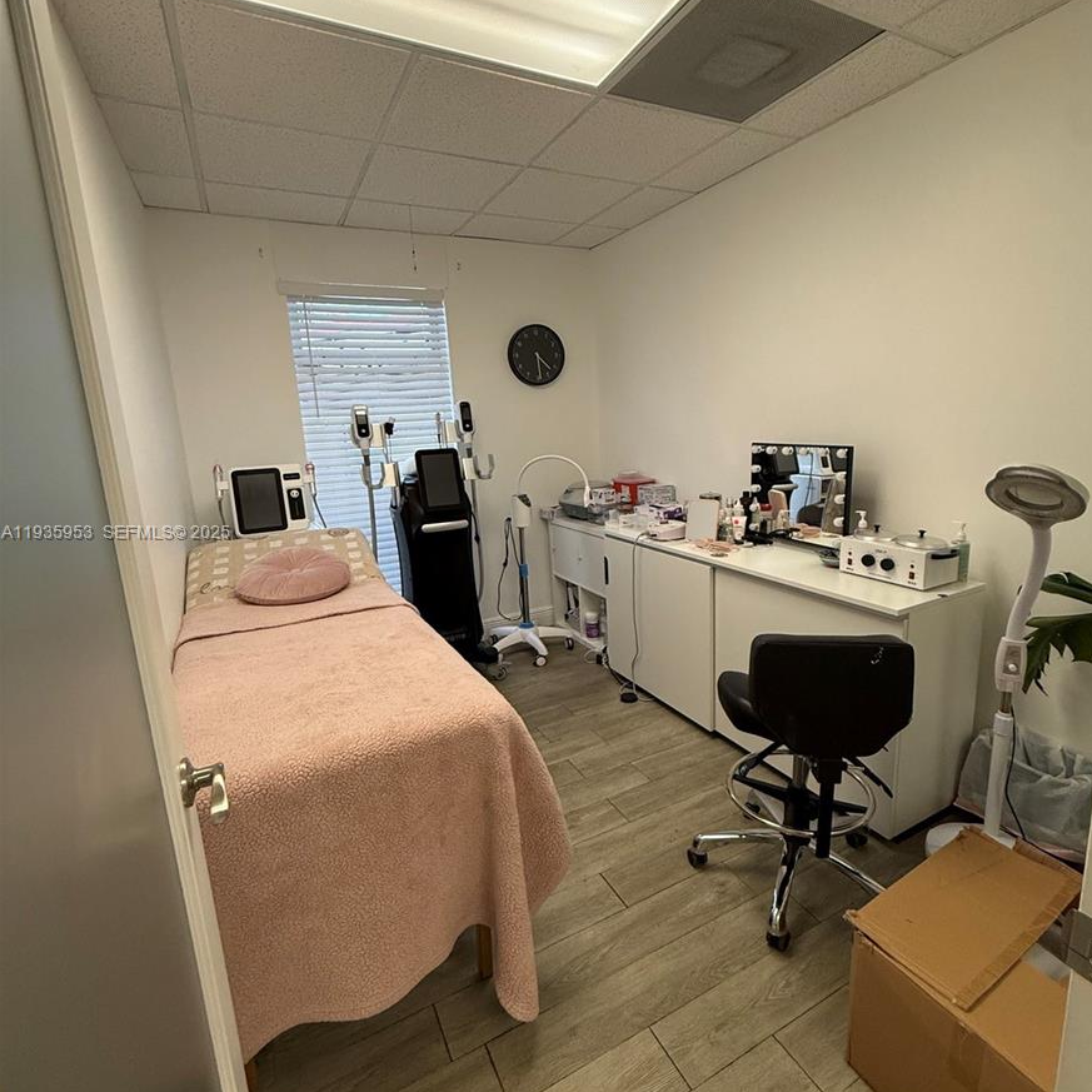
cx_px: 562
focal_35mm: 17
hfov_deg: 83.9
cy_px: 534
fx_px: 607
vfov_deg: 84.0
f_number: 2.2
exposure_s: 1/120
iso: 320
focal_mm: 2.22
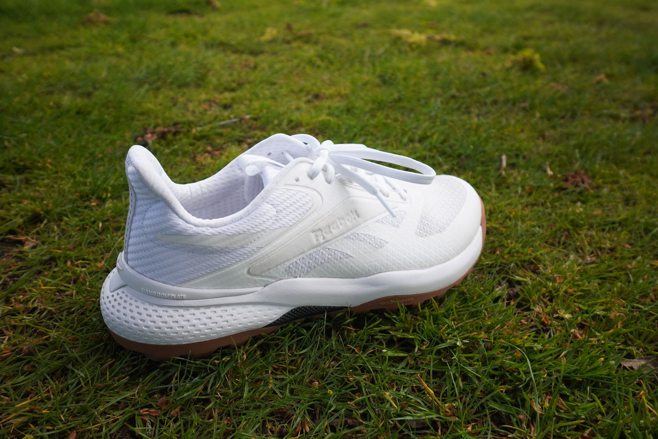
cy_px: 220
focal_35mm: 27
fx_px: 493
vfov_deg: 47.9
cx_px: 329
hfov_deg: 67.4
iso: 640
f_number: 4
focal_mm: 18
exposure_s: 1/100
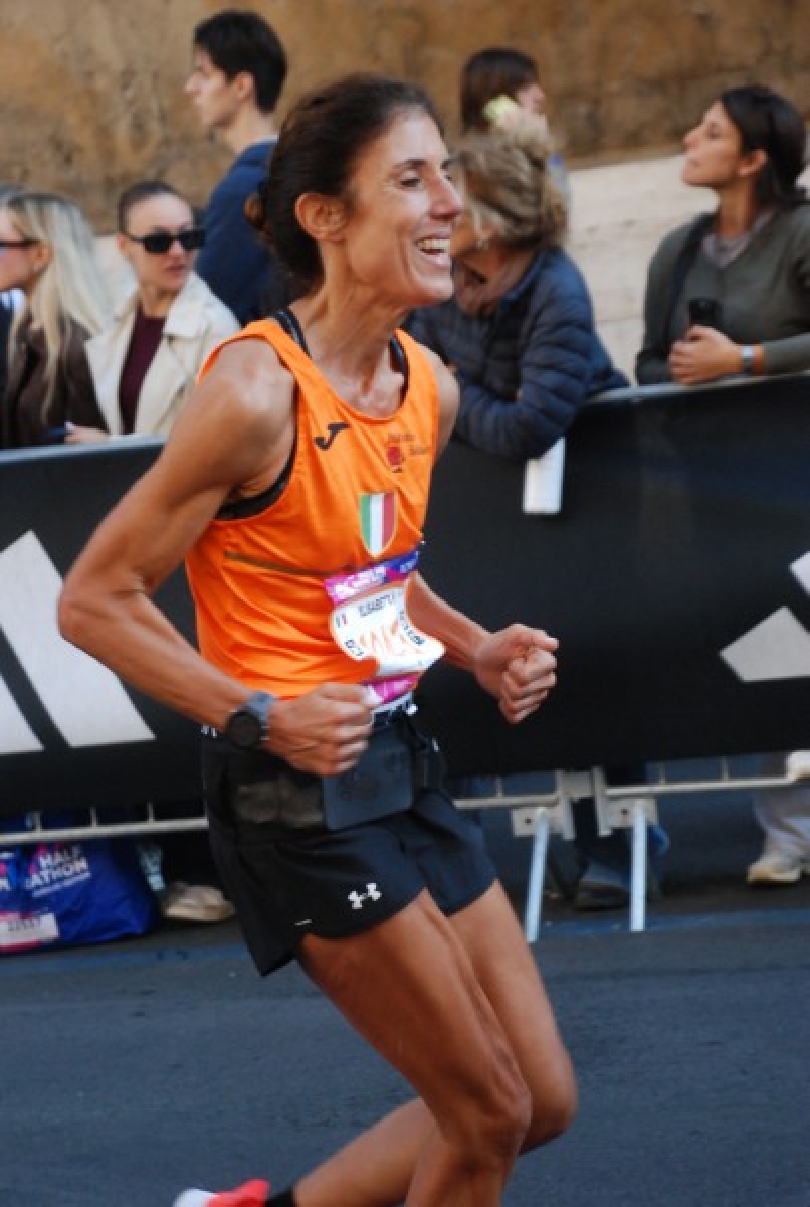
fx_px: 3525
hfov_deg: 13.1
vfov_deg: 19.4
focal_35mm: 105
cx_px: 405
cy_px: 604
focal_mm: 70
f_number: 5.6
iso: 1000
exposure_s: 1/400
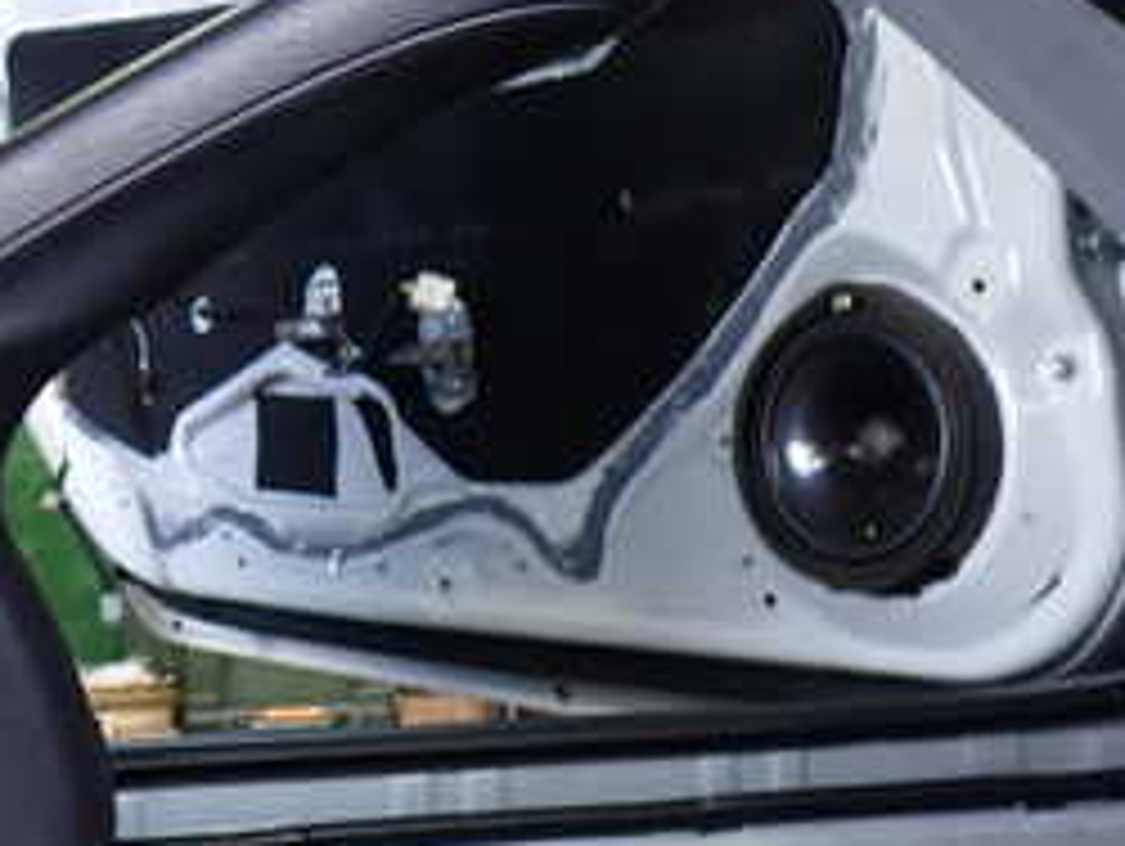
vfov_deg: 20.3
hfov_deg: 25.8
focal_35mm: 72
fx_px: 2342
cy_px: 230
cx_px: 40
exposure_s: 1/80
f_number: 2.3
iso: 200
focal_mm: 5.4
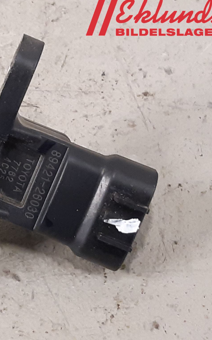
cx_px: -5
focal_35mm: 37
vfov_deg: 52.8
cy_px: 169
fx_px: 342
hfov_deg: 31.5
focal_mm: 3.93
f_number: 1.7
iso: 200
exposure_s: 1/33
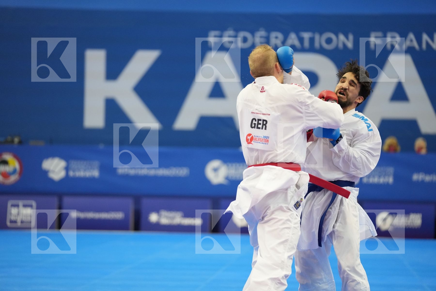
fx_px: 1732
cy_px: 146
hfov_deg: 14.3
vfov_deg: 9.6
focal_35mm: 143
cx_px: 218
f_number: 2.8
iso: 3200
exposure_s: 1/1000
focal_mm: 143
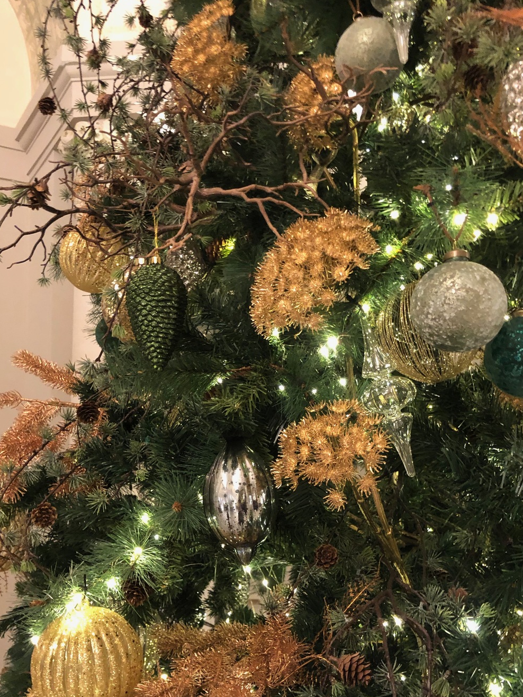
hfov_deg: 41.8
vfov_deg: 53.8
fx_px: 685
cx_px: 246
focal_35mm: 34
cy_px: 394
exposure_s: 1/5
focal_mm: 4
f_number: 1.8
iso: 100
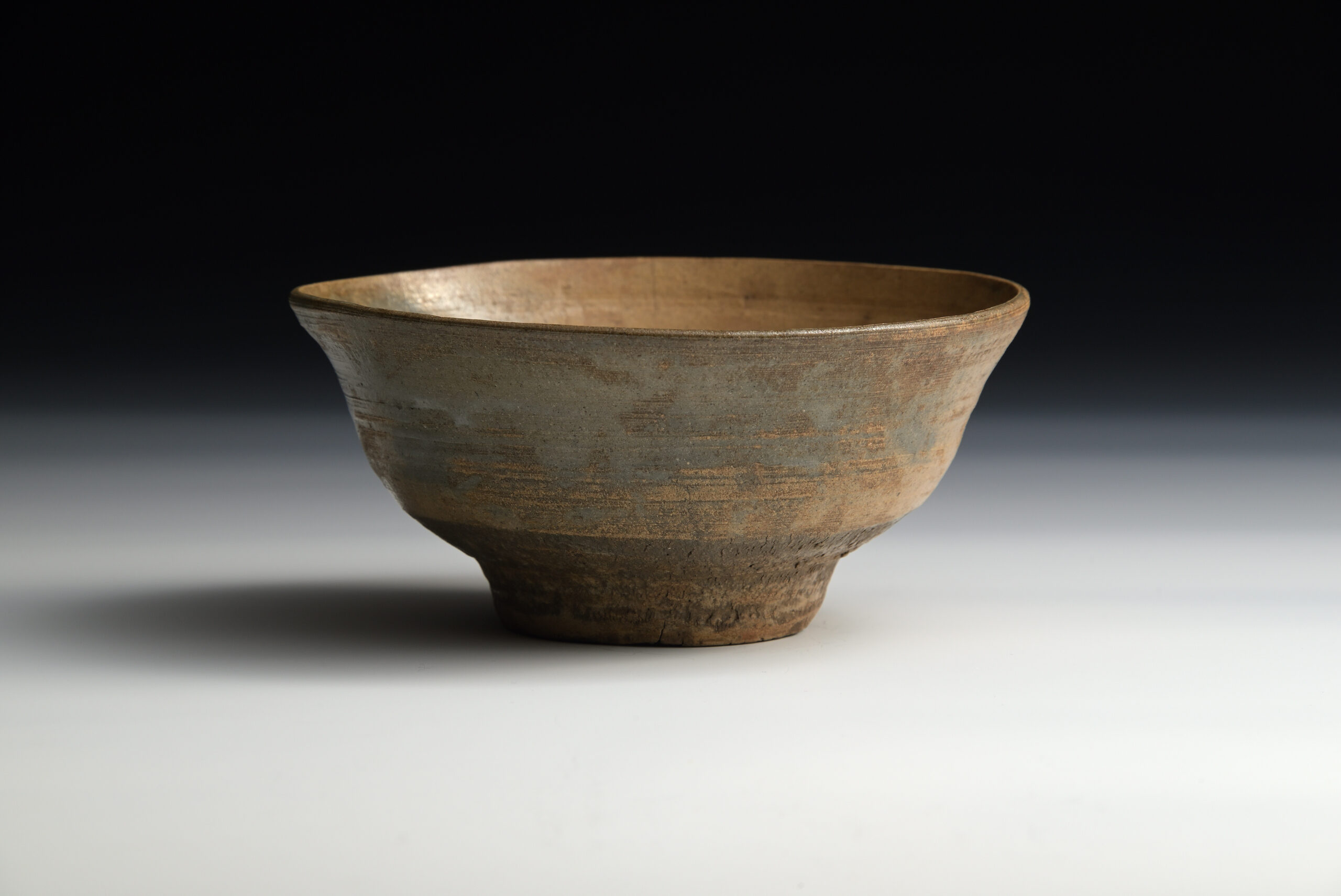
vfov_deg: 4.6
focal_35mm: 300
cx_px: 670
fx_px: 11179
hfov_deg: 6.9
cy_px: 448
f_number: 16
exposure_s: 1/180
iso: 200
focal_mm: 300
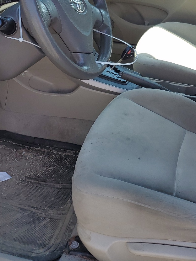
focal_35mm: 50
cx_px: 138
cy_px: 83
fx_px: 377
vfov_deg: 37.7
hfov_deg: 28.8
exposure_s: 1/667
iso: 50
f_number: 1.5
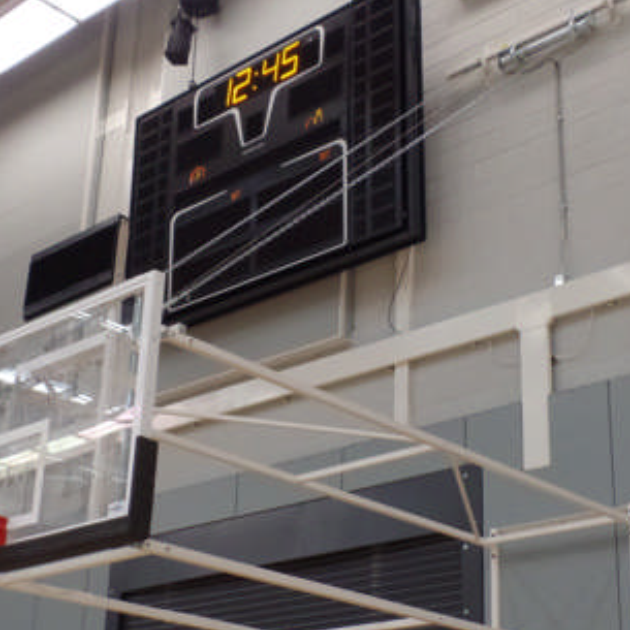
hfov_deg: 26.5
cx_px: 359
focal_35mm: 65
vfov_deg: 26.5
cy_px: 355
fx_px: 1338
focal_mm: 6.2
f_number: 4.3
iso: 400
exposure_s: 1/20
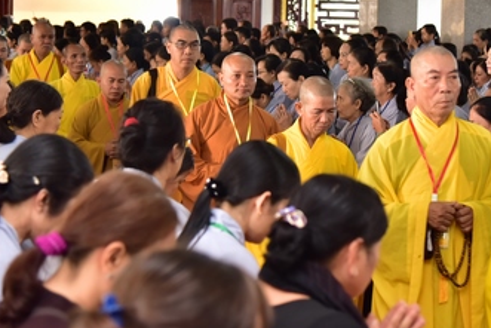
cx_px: 240
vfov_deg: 13.4
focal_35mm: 102
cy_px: 77
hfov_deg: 20.0
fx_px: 1392
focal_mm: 52
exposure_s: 1/60
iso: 800
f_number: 4
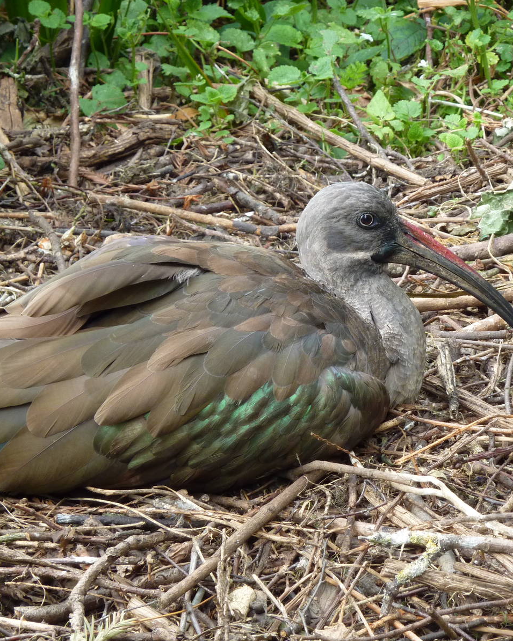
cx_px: 367
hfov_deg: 6.5
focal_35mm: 238
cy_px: 321
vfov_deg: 8.1
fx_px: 4517
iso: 200
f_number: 4.5
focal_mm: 29.9
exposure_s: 1/60
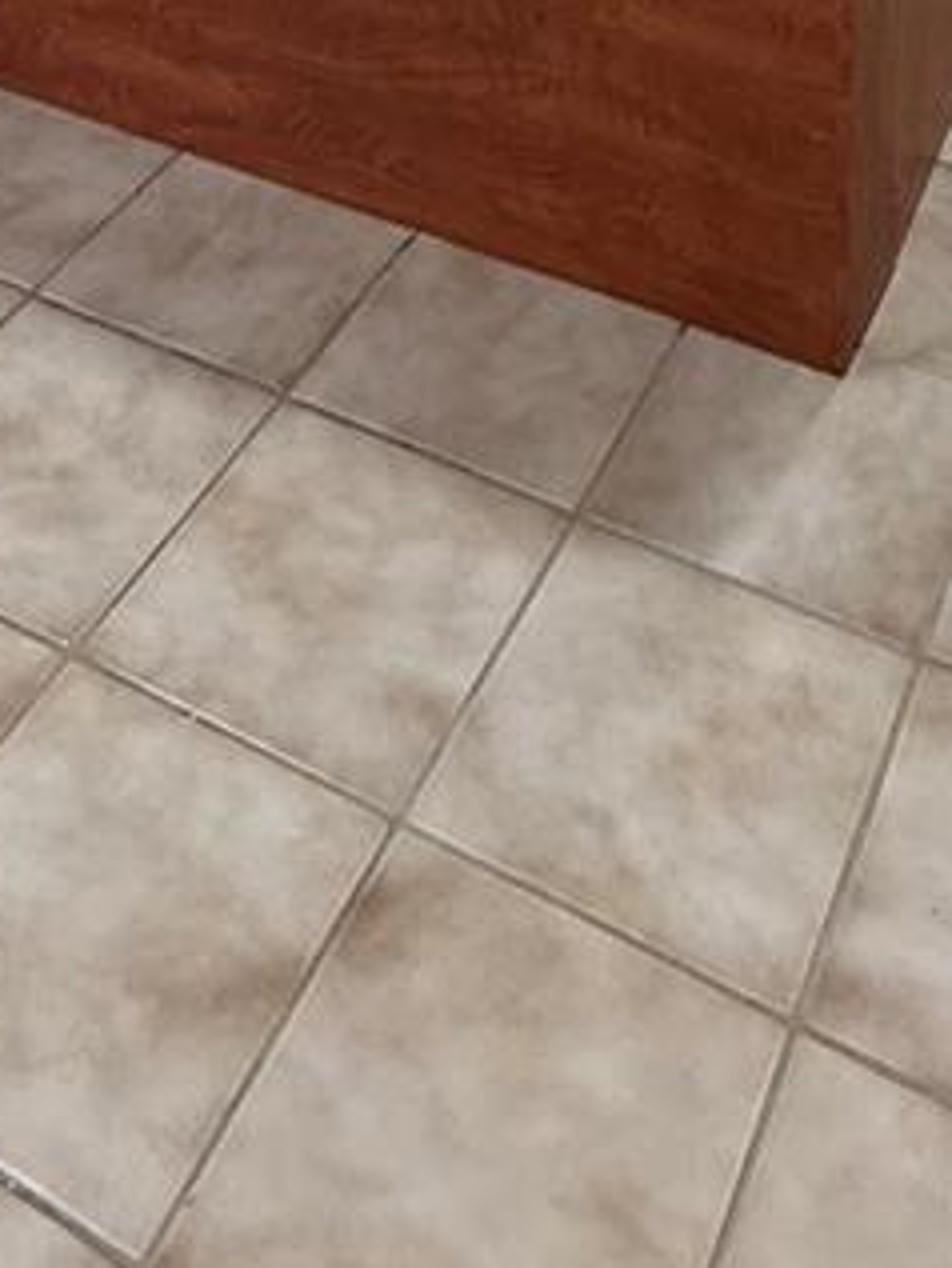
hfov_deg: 27.5
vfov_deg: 25.1
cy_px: -740
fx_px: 1942
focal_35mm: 53
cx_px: 524
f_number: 2.2
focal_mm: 2.22
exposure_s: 1/60
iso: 250
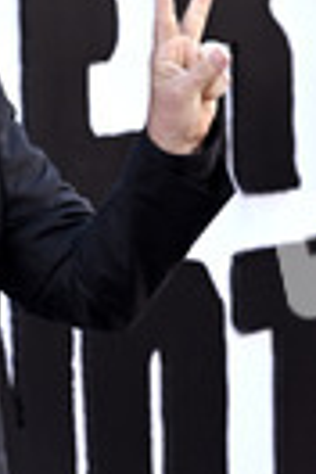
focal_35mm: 312
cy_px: 413
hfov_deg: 4.4
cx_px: -158
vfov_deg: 6.6
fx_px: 4108
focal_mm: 103
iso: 800
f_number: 5
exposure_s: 1/320
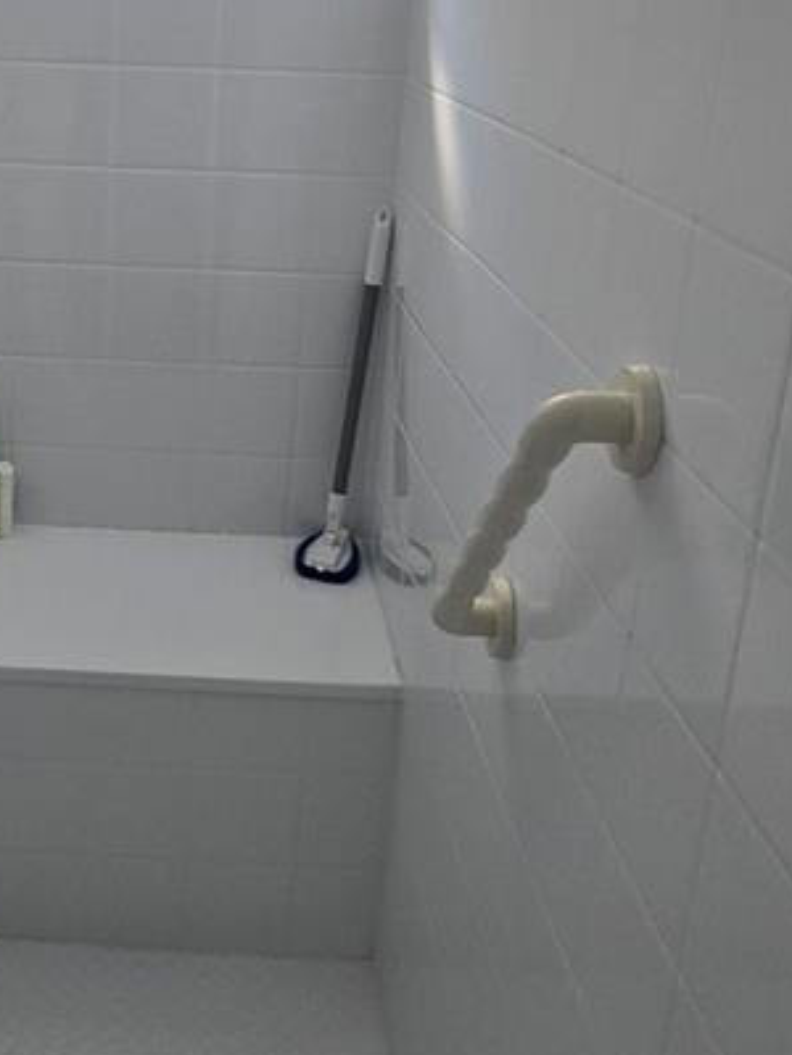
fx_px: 1190
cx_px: 92
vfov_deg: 46.9
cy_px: 335
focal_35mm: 39
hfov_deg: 34.9
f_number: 2.2
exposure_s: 1/60
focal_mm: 2.2
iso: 64
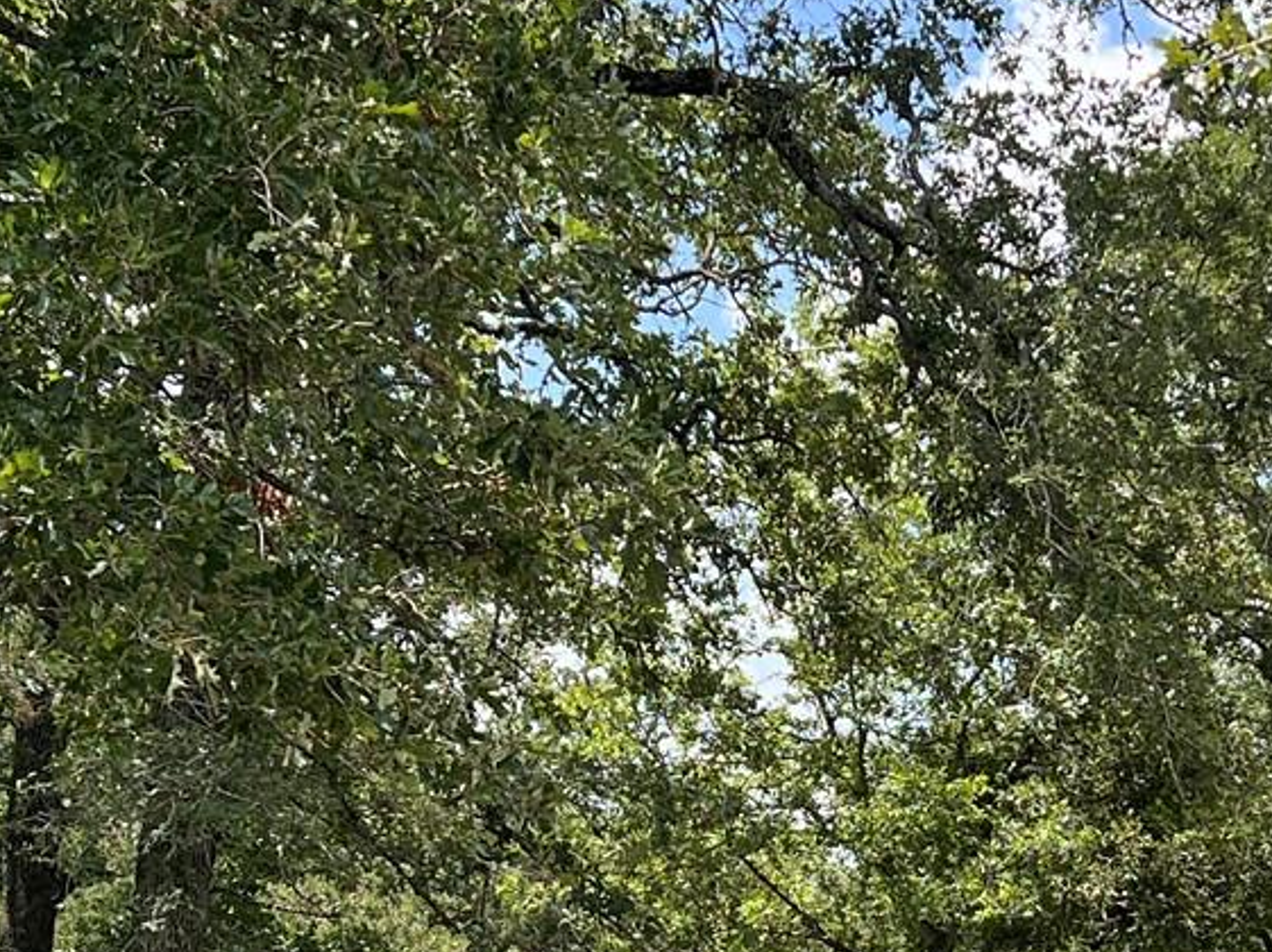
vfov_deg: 15.5
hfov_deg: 20.6
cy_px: 730
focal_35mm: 95
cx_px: 812
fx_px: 3489
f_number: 1.5
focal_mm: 5.7
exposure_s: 1/1621
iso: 50
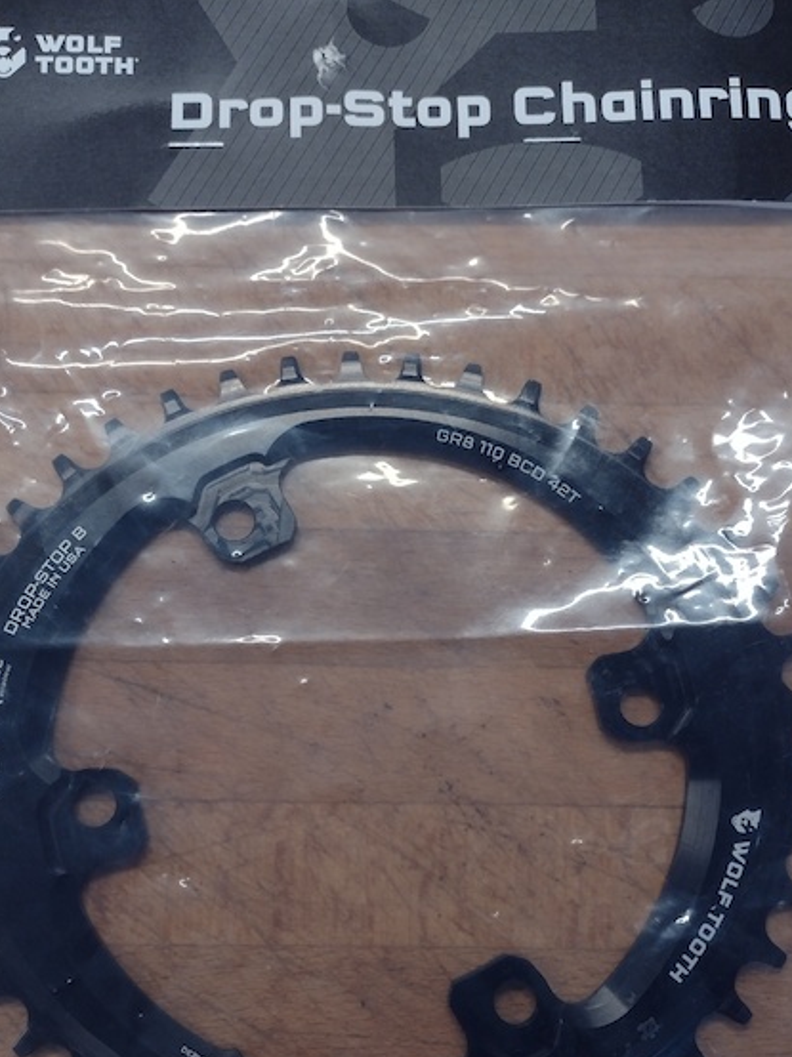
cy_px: 653
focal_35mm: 39
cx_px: 378
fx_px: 1191
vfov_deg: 47.5
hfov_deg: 36.8
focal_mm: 4.71
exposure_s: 1/120
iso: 170
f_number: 1.7
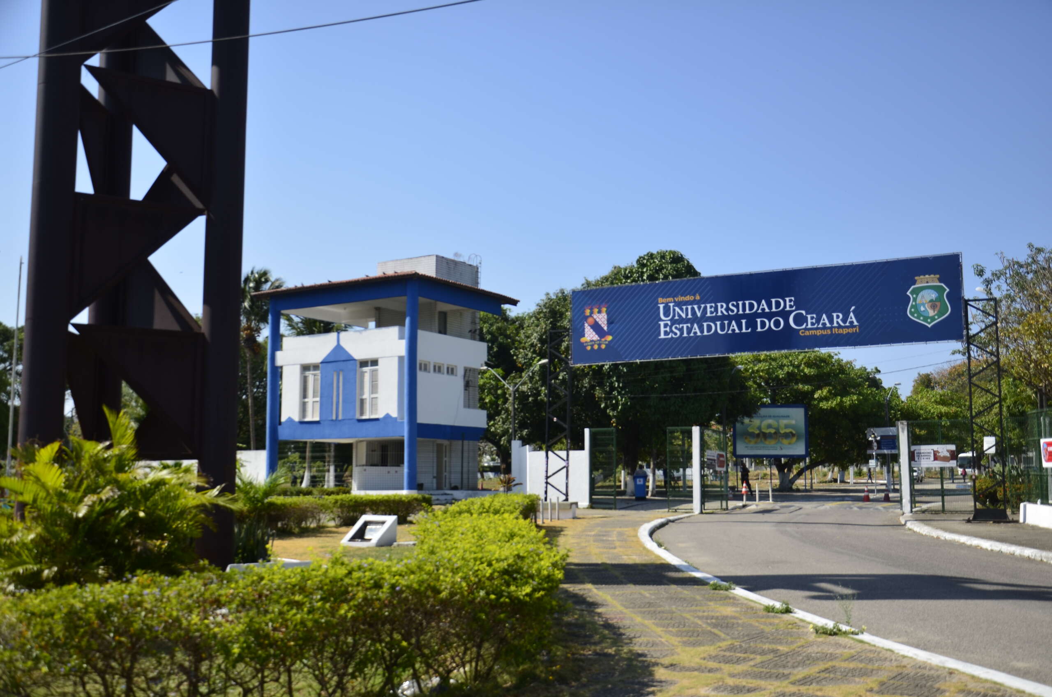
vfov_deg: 36.7
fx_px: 1050
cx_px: 526
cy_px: 348
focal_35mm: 36
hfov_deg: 53.2
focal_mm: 24
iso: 100
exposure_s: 1/640
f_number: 5
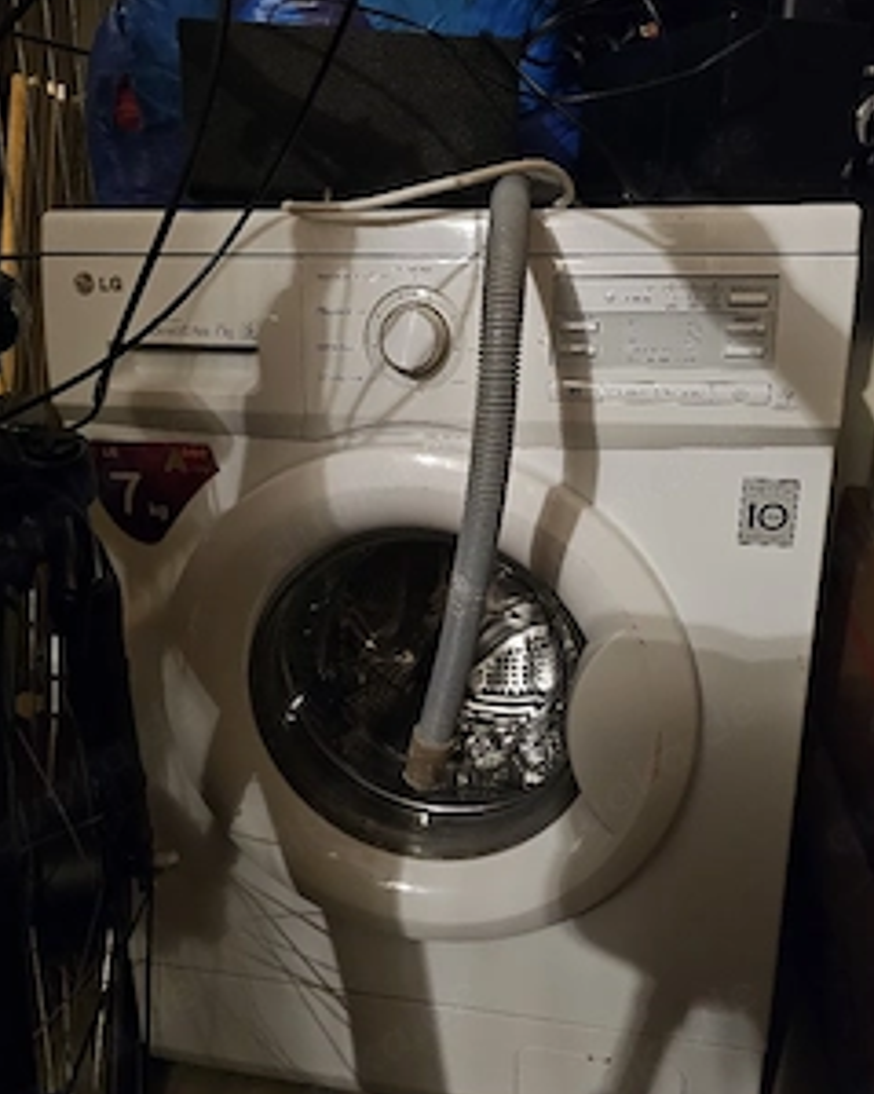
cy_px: 527
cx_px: 450
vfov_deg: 58.8
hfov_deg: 48.5
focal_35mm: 30
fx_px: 971
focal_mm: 6.3
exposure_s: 1/20
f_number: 1.7
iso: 1250
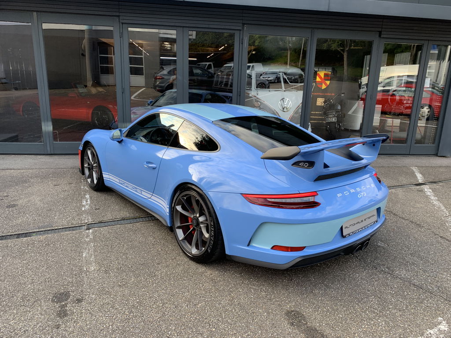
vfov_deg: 53.1
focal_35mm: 26
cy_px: 169
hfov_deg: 67.3
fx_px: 339
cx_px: 226
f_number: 1.8
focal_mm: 4.25
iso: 25
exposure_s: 1/124
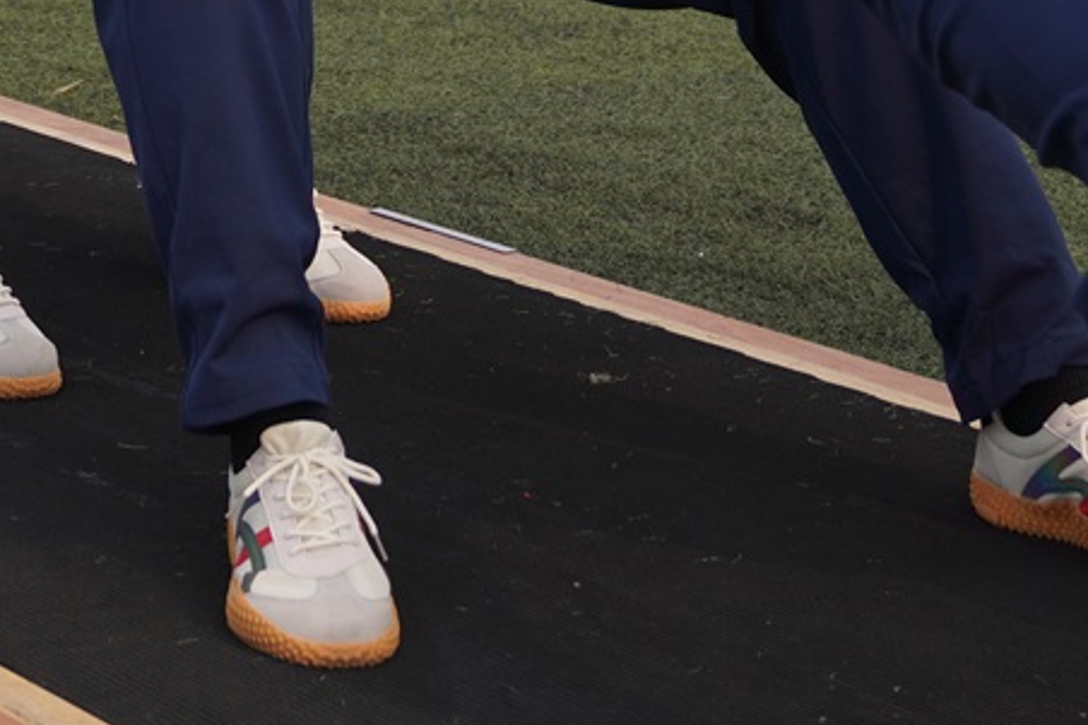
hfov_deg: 14.4
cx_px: 277
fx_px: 4290
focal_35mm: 142
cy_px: -812
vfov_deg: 9.0
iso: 100
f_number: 4.5
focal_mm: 32
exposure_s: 1/500
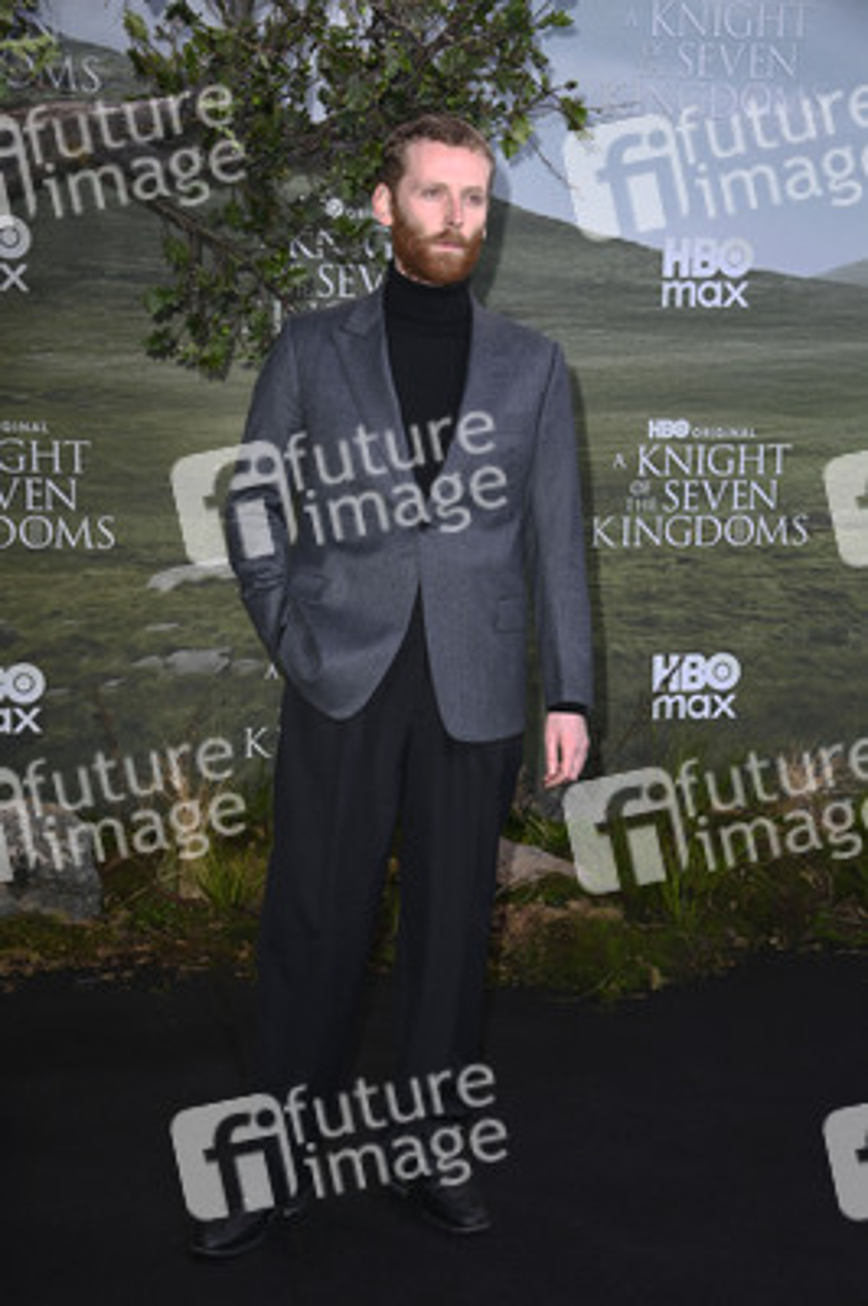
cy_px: 653
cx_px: 434
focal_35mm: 56
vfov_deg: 35.7
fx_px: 2029
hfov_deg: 24.2
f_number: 5.6
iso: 640
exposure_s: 1/250
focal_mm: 56
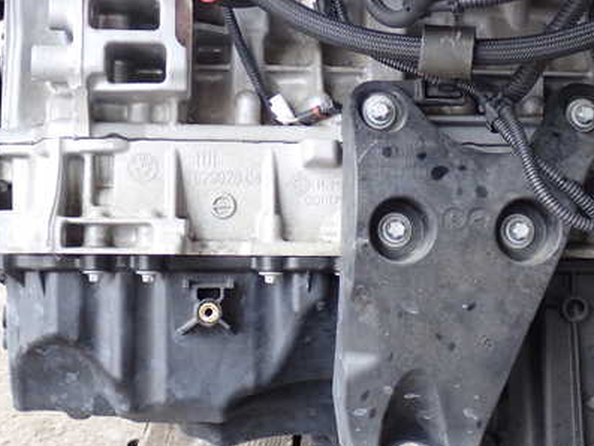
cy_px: 157
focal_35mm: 71
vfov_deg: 20.7
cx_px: 289
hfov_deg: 27.4
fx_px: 1219
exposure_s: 1/60
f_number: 3.1
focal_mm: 8.4
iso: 200
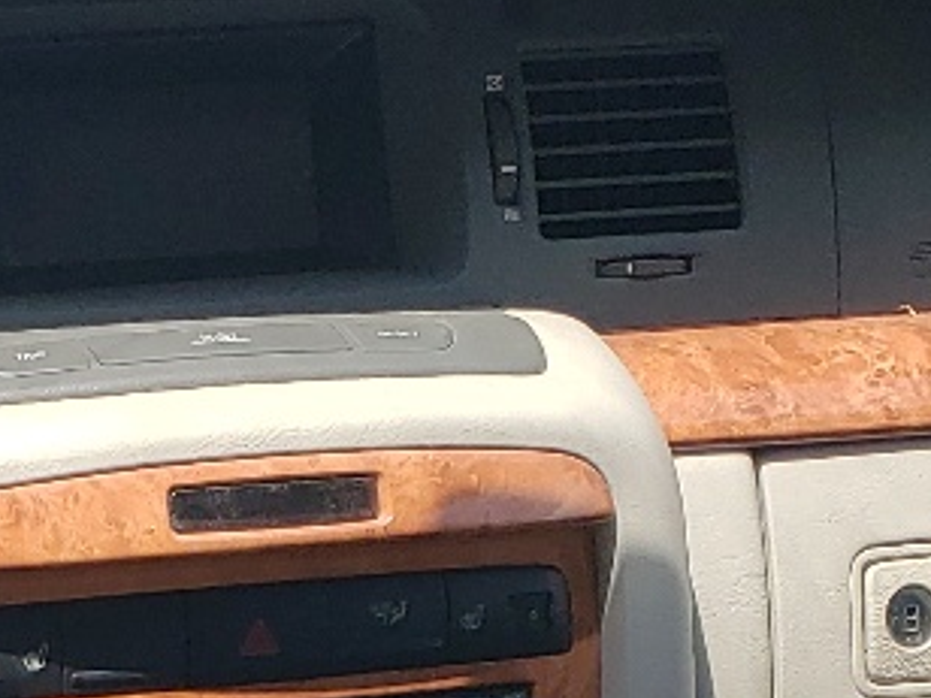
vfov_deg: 10.3
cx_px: -269
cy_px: 1257
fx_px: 3631
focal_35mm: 135
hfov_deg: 14.1
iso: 50
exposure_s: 1/1000
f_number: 1.5
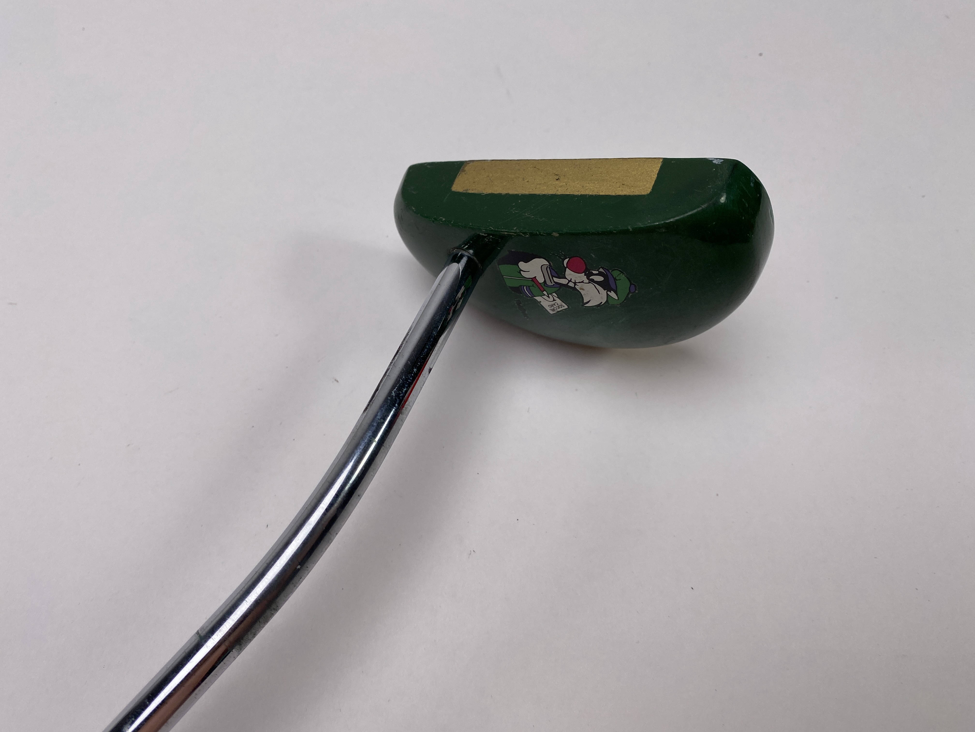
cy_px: 366
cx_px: 488
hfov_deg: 67.3
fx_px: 732
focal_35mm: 26
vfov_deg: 53.1
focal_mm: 4.25
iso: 32
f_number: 1.8
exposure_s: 1/534
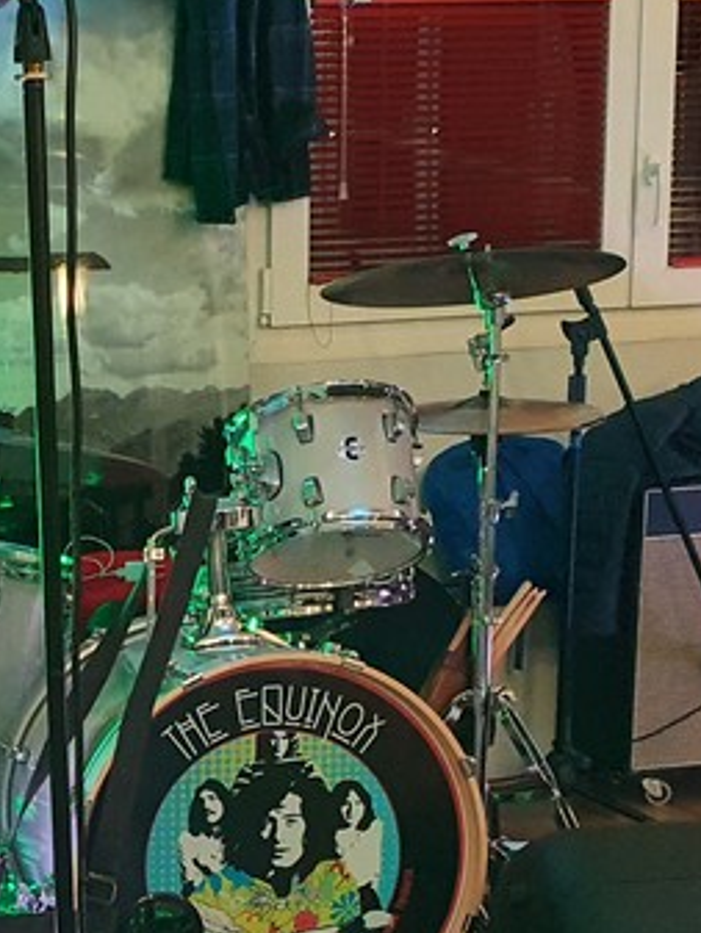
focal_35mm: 79
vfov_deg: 24.3
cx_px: 66
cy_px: 739
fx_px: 2132
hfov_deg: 18.4
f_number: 2.4
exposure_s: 1/50
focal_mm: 4.32
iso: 500
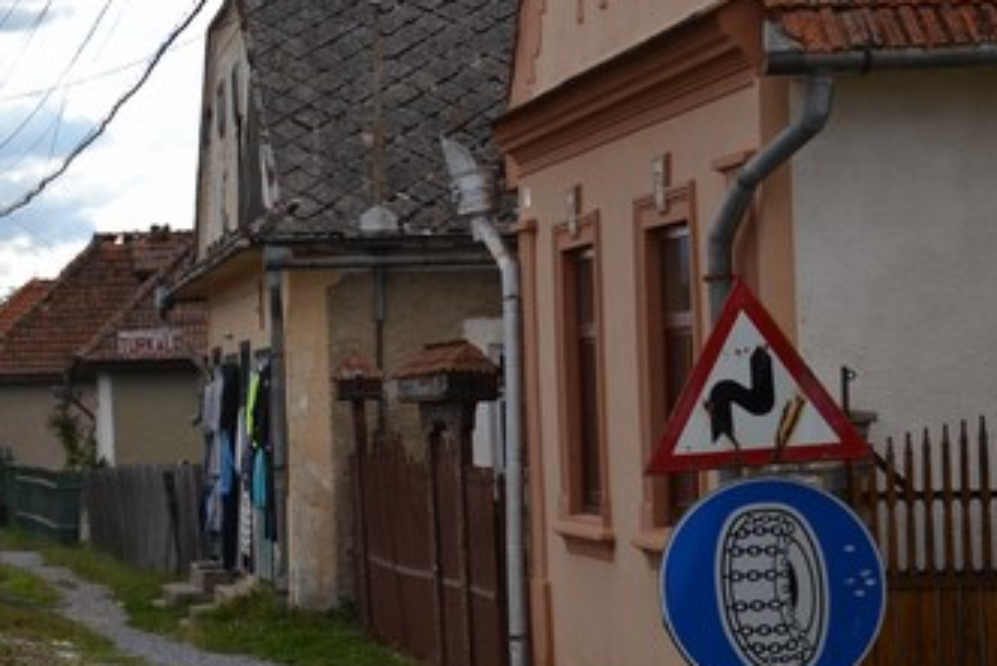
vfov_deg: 11.8
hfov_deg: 17.0
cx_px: -145
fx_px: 3214
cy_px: 303
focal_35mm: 116
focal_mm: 32
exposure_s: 1/125
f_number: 5.6
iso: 100
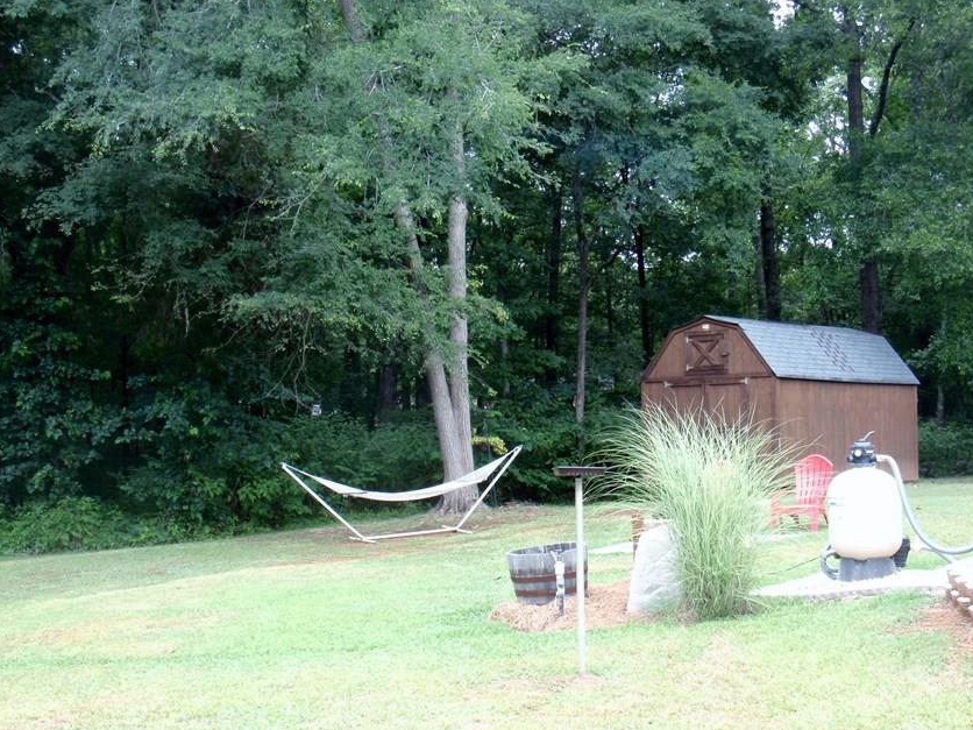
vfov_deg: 29.7
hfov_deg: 38.9
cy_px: 366
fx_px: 1377
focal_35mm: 49
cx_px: 519
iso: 64
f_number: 3.9
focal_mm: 7.25
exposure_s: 1/50
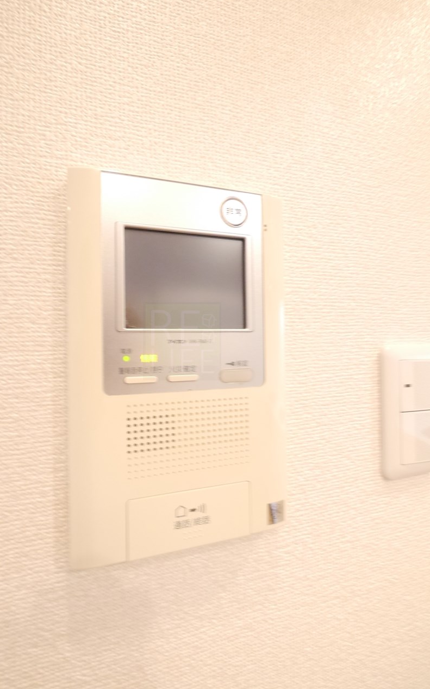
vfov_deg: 101.5
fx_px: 281
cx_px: 182
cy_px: 341
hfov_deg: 74.3
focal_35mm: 15
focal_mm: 7
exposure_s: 1/20
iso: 1600
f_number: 5
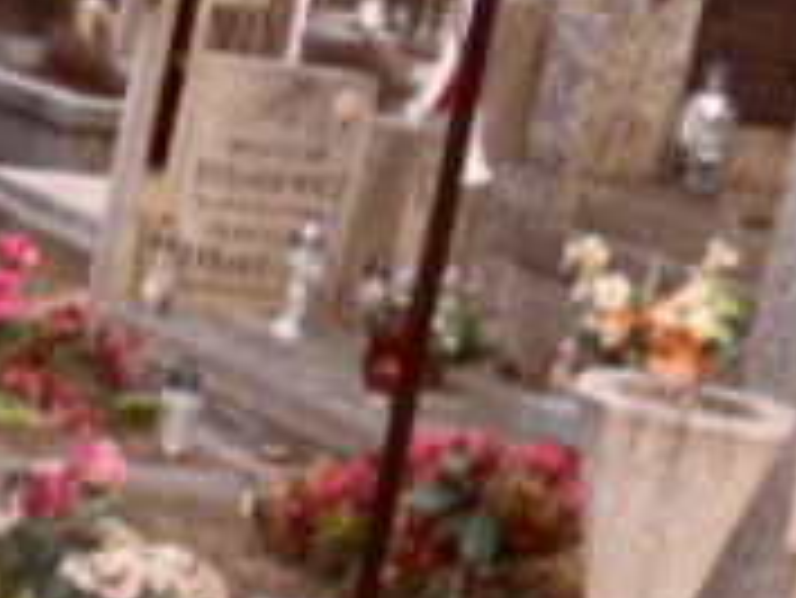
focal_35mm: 139
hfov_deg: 12.5
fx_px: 3198
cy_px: 445
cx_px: -809
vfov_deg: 10.7
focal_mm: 3.9
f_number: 3.2
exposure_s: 1/45
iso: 100
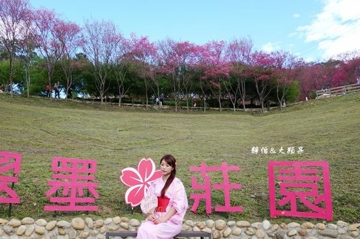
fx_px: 290
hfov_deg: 63.2
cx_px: 145
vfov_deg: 44.8
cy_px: 138
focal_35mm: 29
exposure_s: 1/400
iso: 125
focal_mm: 9
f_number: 2.8
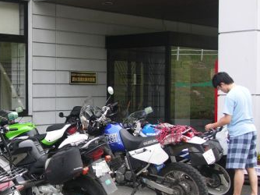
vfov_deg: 21.3
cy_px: 118
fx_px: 518
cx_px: 30
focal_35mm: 69
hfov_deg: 27.3
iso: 50
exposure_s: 1/80
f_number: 2.8
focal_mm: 9.5
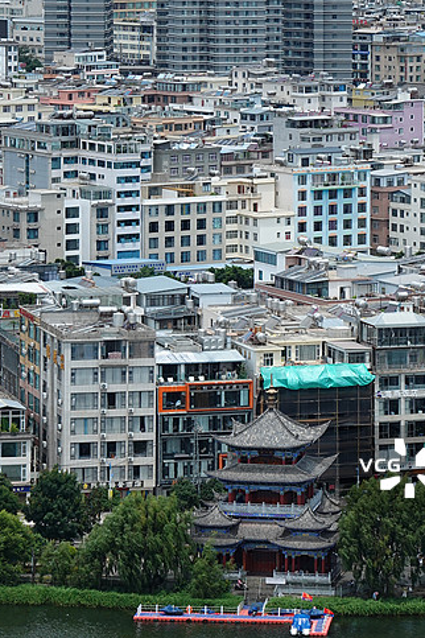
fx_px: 3311
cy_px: 221
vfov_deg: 11.0
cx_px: 282
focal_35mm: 187
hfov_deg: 7.3
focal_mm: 41.15
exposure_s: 1/640
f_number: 5.6
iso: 125
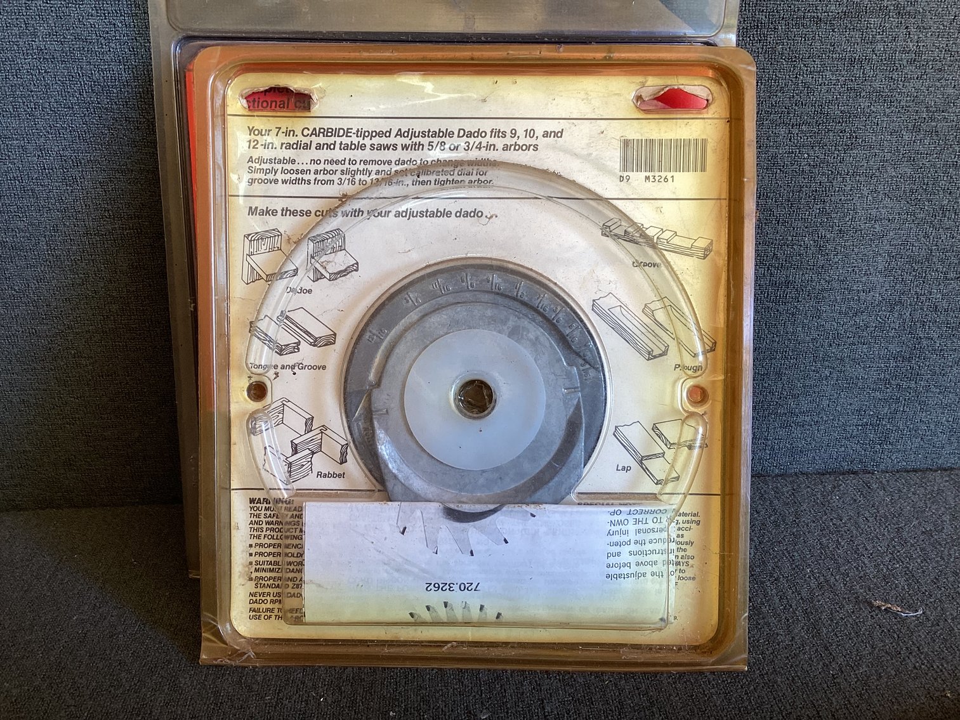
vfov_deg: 45.4
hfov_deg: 58.3
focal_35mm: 31
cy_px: 360
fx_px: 860
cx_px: 480
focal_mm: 3.3
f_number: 2.4
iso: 50
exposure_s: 1/50
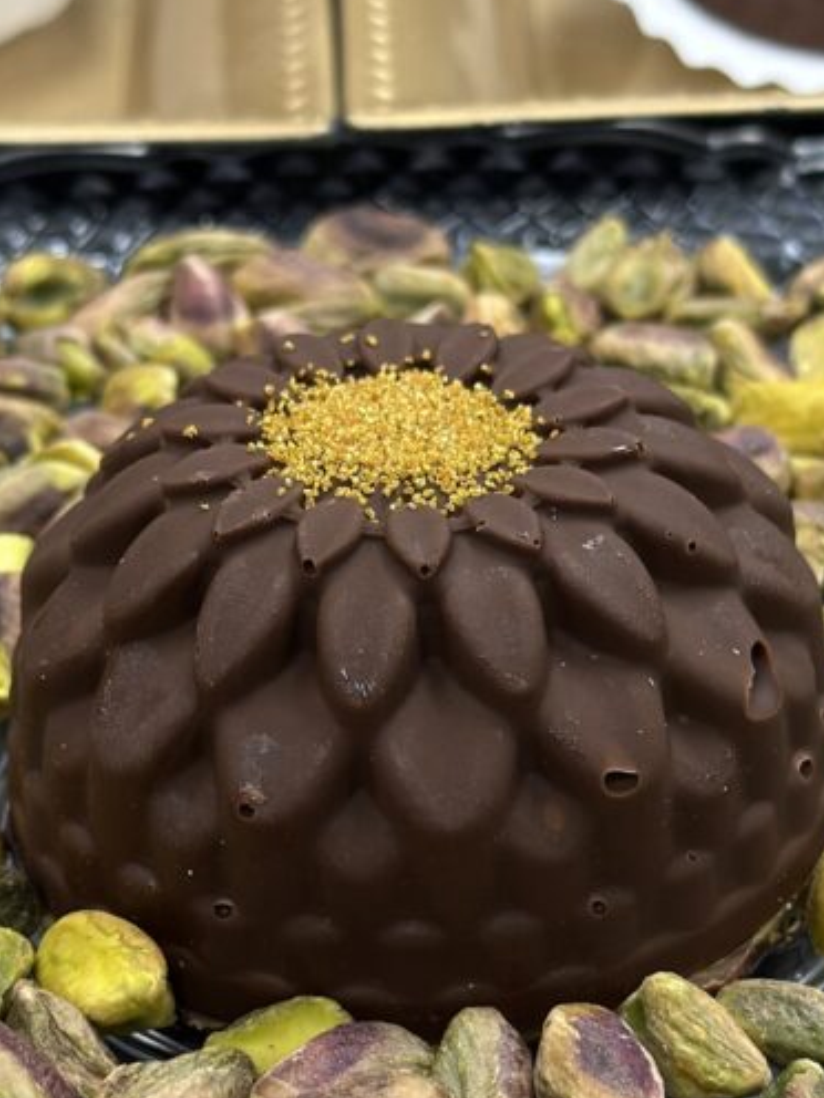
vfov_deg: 19.8
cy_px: 673
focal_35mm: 99
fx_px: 3142
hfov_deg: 14.9
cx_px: 423
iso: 125
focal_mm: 6.86
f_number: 1.78
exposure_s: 1/60
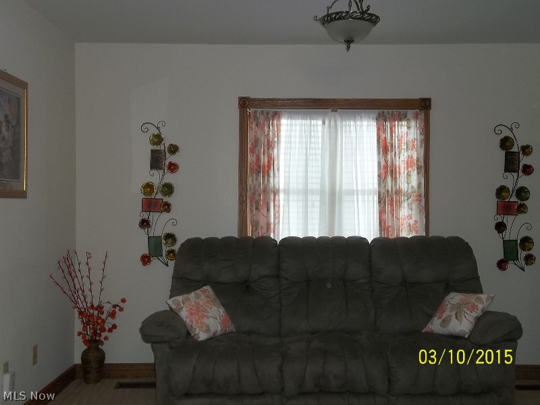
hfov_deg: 50.1
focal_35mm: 37
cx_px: 270
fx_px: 577
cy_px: 202
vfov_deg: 38.7
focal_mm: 6.6
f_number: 4
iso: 160
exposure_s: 1/40
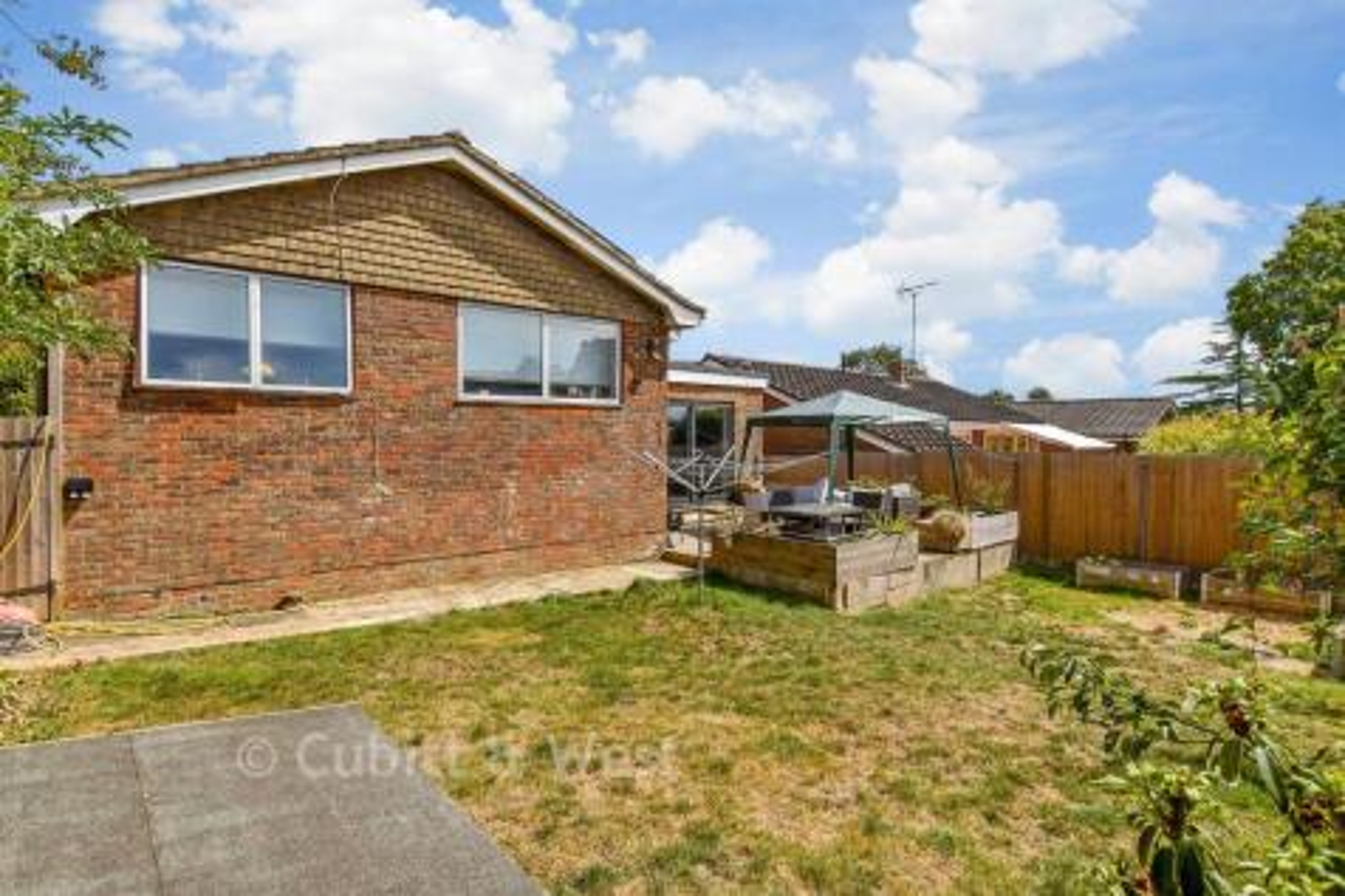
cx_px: 672
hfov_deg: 93.3
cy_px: 448
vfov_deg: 70.4
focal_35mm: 17
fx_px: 635
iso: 200
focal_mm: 11.5
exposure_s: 1/1250
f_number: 8
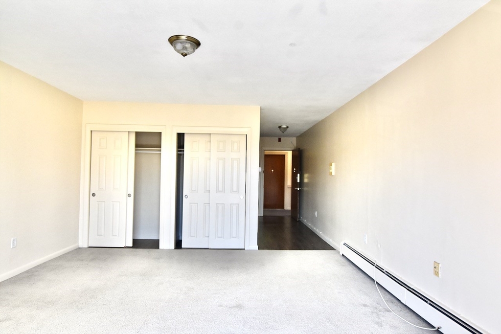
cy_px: 167
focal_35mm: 21
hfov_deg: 81.2
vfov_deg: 59.5
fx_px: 292
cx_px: 250
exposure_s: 1/200
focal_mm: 14
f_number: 7.1
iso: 800
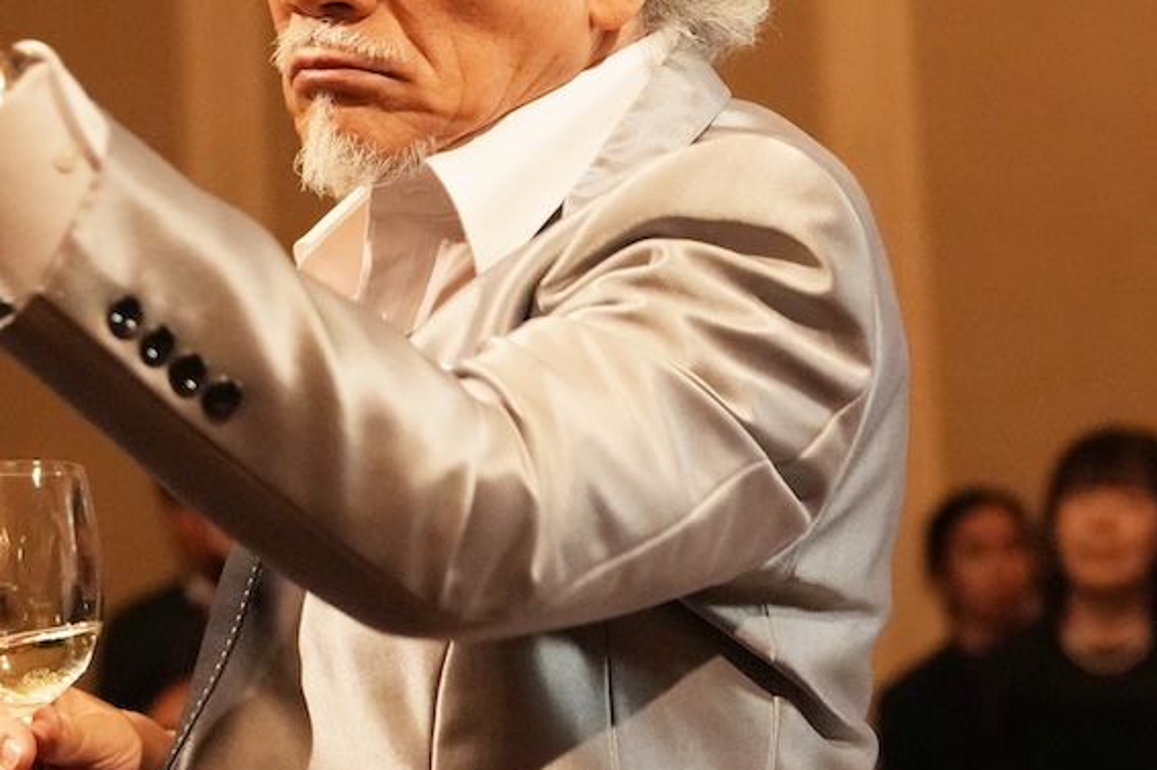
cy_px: 16
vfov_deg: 9.7
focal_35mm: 140
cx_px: 327
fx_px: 4498
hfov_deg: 14.6
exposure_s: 1/125
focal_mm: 44
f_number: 2.8
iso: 6400
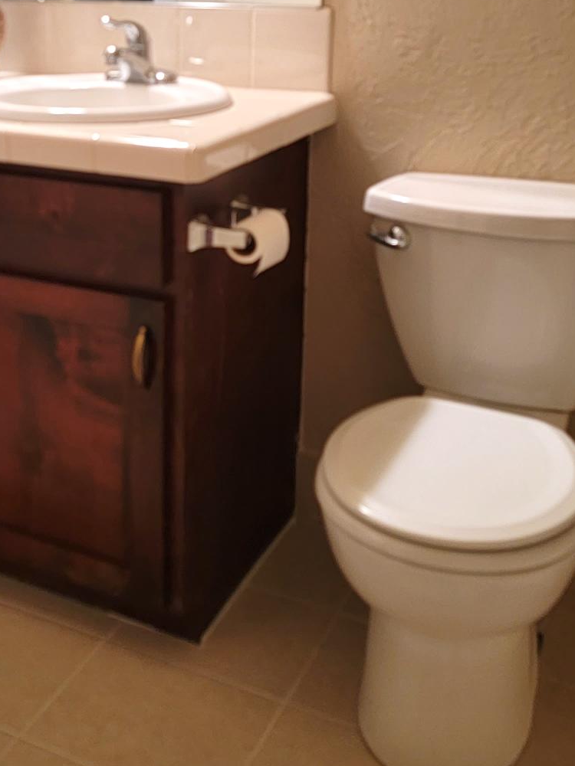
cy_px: 240
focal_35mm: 48
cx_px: 166
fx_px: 1063
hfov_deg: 29.9
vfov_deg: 39.1
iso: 250
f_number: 1.8
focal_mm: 6.7
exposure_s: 1/39
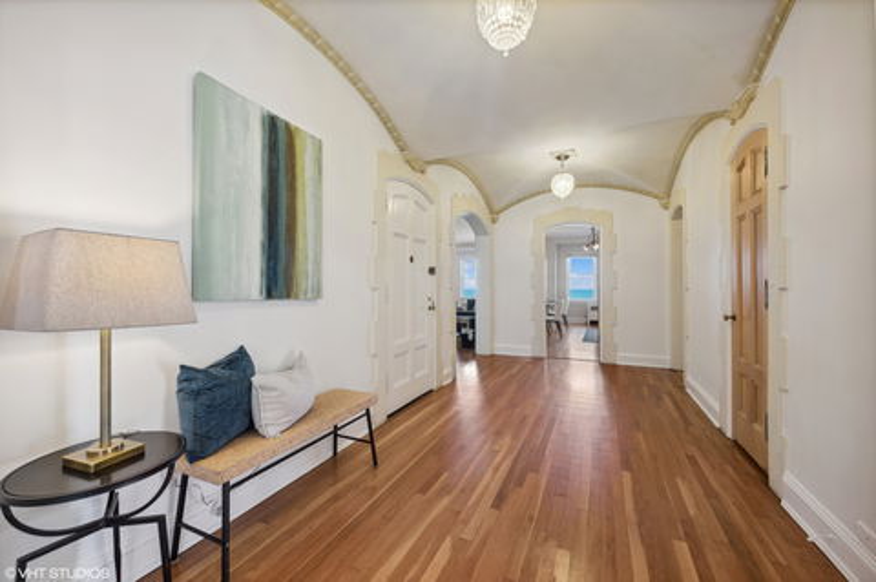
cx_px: 438
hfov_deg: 104.3
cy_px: 291
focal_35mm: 14
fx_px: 340
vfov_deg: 81.1
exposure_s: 1/6
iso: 100
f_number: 10
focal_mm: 14
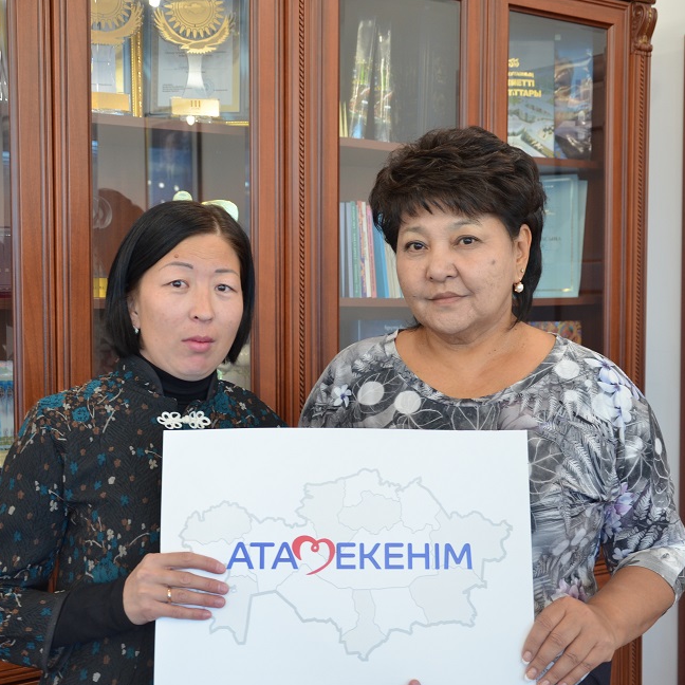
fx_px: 1142
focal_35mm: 51
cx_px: 328
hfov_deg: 33.4
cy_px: 349
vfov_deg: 33.4
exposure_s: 1/20
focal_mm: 26
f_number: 4
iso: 400
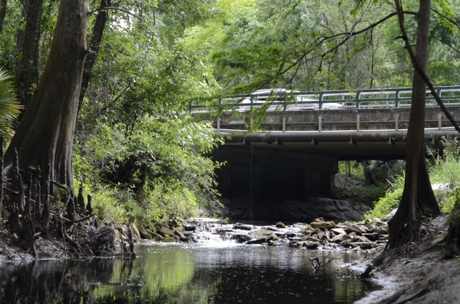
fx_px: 956
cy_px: 152
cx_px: 230
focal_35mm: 75
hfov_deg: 27.0
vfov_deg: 18.1
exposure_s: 1/320
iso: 800
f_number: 4
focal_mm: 50
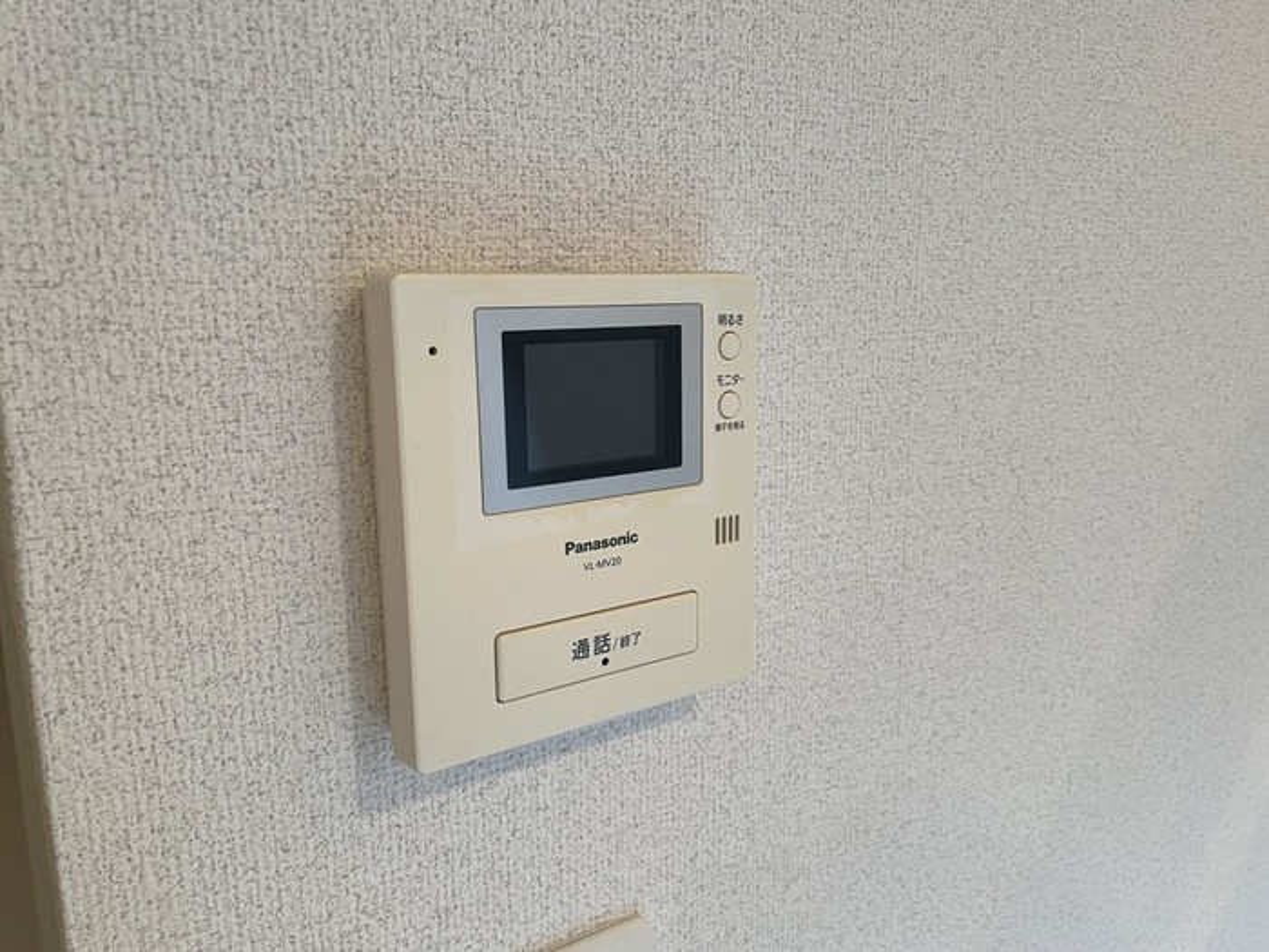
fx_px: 953
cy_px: 476
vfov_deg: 53.1
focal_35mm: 26
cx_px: 634
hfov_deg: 67.3
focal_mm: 4.2
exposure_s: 1/60
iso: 80
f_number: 1.6
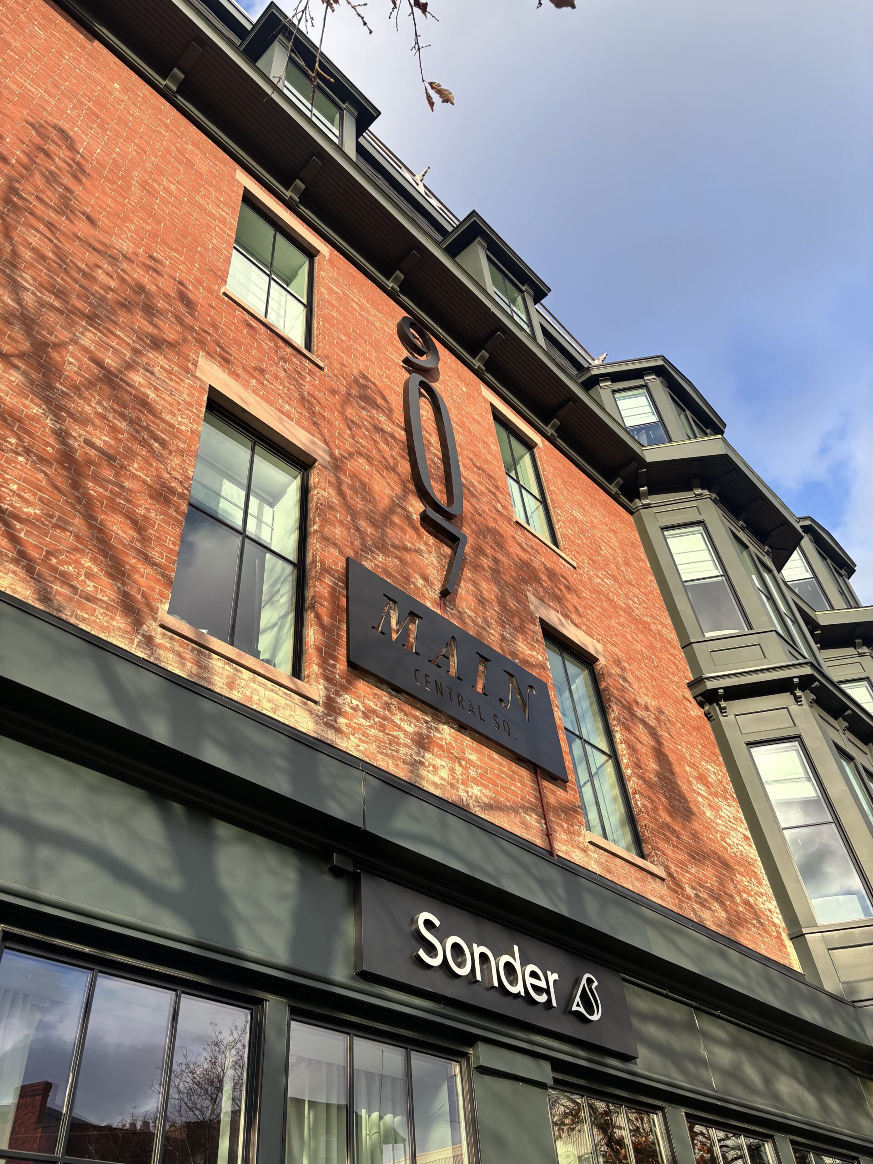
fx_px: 874
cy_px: 582
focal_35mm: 26
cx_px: 436
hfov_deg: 53.1
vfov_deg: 67.3
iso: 50
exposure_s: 1/831
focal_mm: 5.96
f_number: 1.6
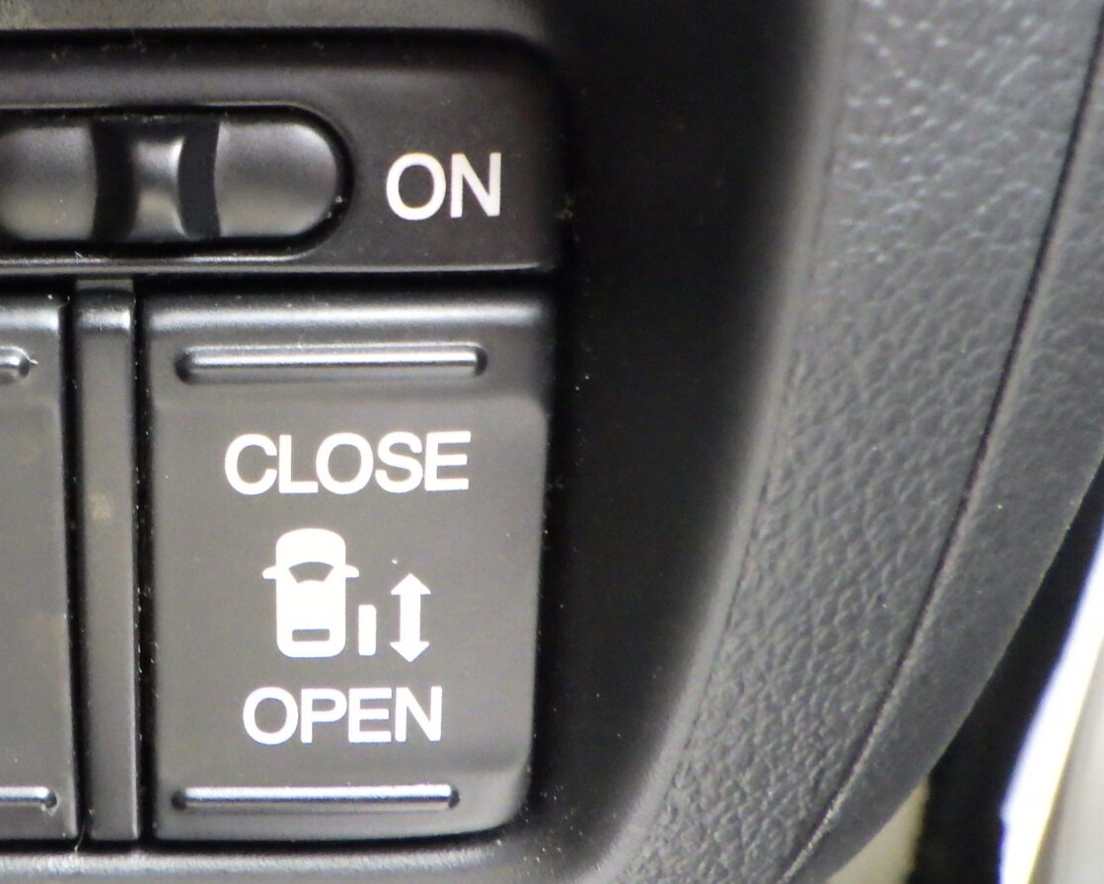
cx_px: 111
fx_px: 1634
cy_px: 337
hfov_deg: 35.2
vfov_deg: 30.2
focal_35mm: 50
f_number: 3.5
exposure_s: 1/45
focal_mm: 5
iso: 1250
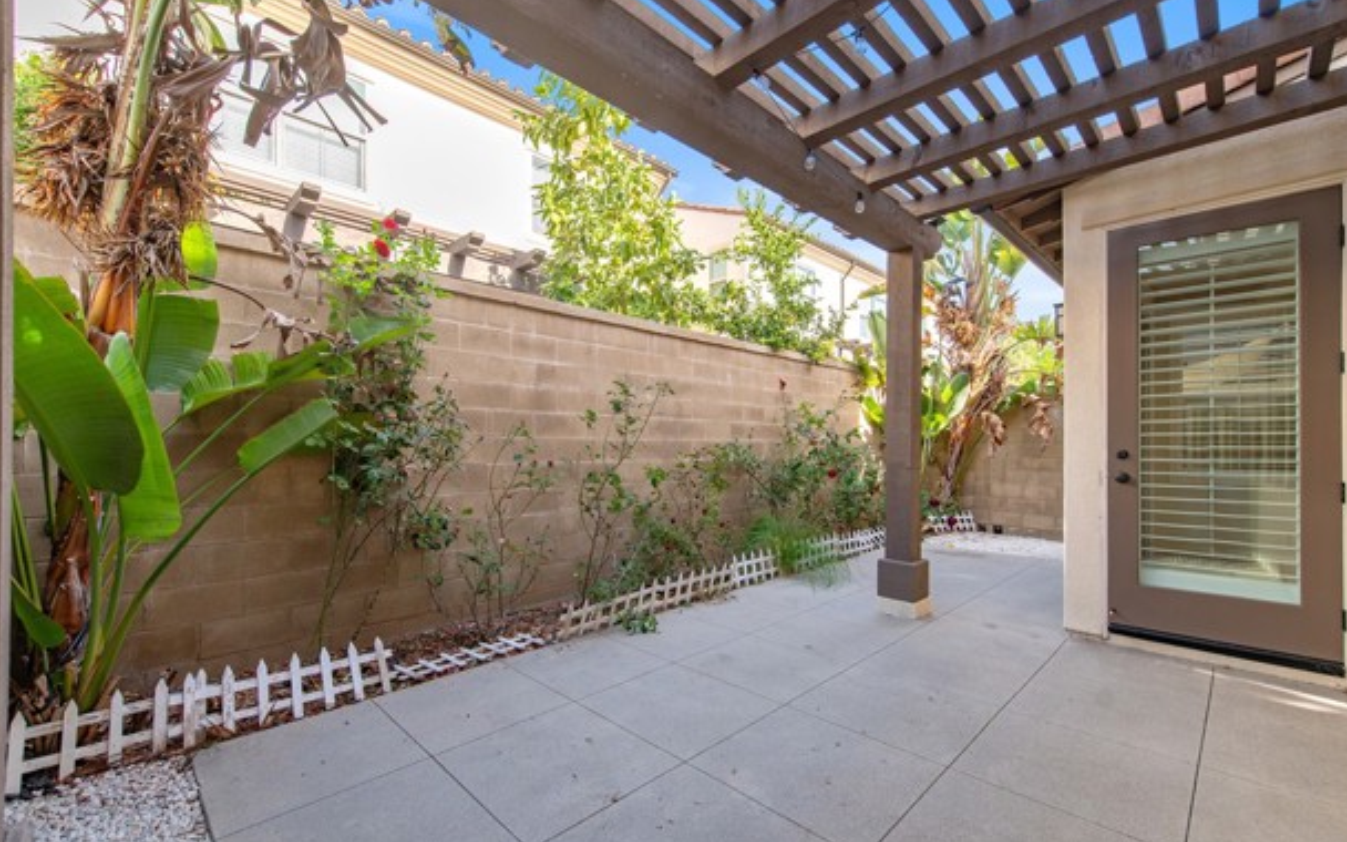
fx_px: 551
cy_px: 456
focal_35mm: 15
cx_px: 656
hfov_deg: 101.4
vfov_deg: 74.6
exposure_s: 1/250
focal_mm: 14
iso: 200
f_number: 4.5
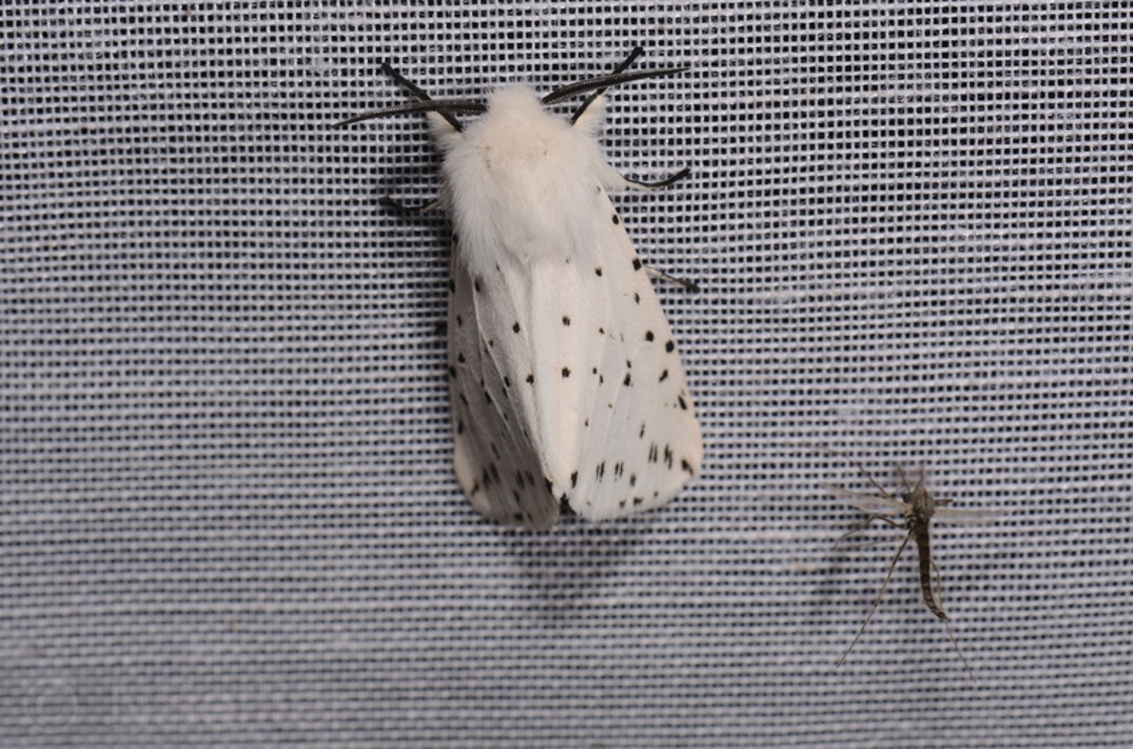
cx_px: 566
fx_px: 4003
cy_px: 374
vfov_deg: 10.7
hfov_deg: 16.1
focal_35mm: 128
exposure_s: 1/60
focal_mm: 85
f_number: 22
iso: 100
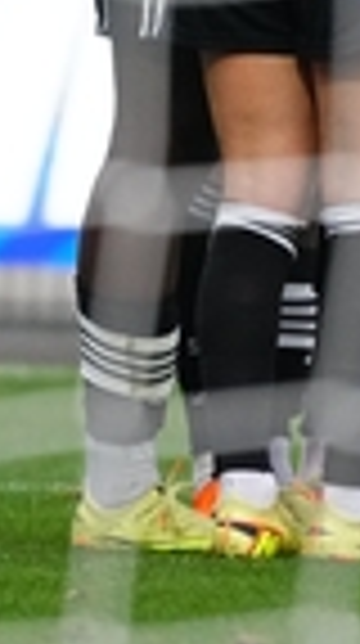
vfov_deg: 1.2
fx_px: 30009
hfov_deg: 0.7
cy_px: -86
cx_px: 94
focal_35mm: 1761
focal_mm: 400
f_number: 5.6
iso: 5000
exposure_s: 1/1600
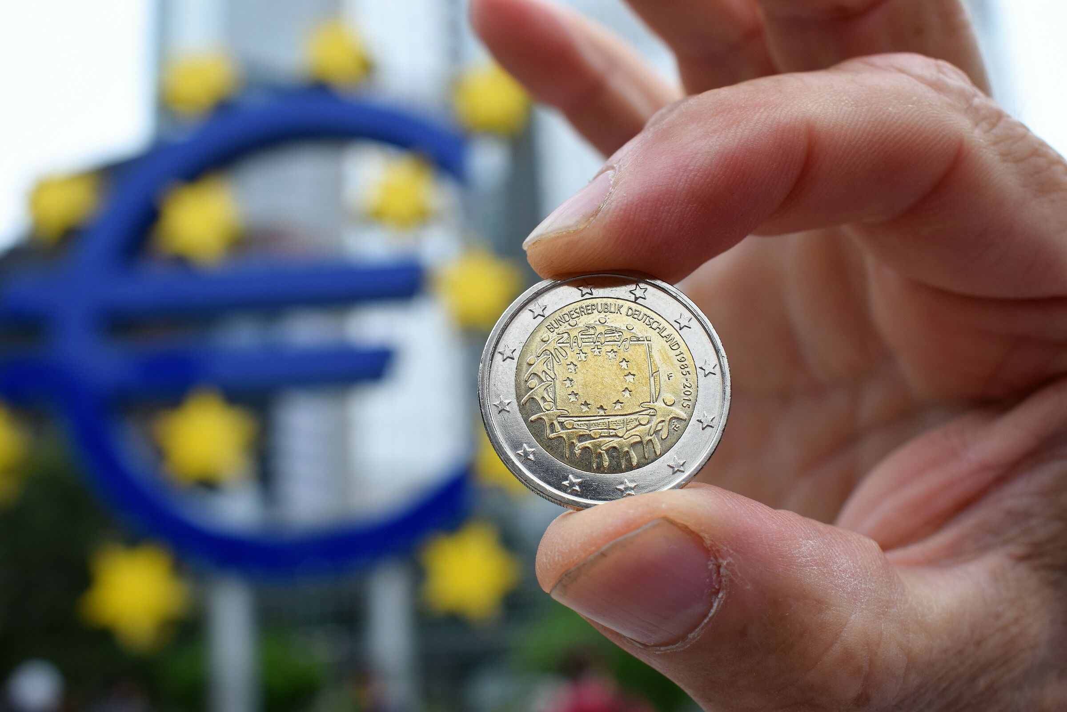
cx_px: 534
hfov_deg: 45.0
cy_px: 356
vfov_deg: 30.8
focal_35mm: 44
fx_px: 1289
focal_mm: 29
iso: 400
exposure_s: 1/250
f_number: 8
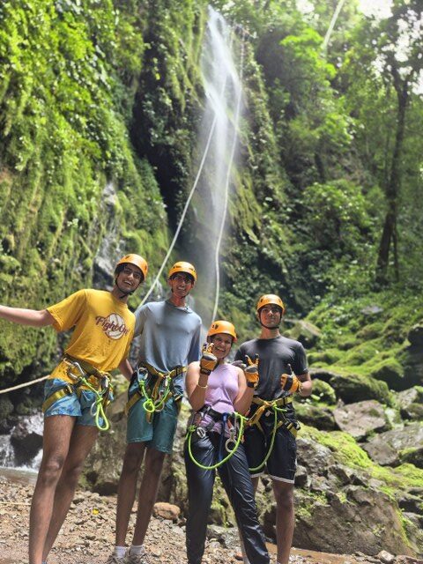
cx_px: 212
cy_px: 282
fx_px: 375
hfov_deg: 58.9
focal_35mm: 23
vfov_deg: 73.9
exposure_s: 1/120
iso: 100
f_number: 1.8
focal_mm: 5.4
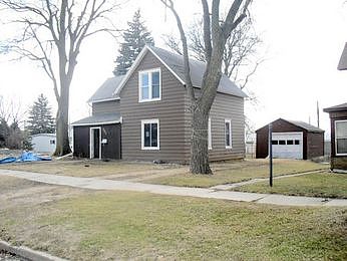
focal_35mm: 36
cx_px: 174
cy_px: 130
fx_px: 361
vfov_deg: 39.7
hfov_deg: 51.3
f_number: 3.1
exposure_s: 1/800
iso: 200
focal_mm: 6.3
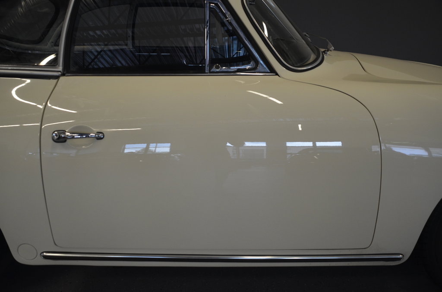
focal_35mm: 33
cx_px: 221
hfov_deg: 57.3
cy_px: 146
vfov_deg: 39.8
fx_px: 404
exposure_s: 1/40
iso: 800
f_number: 3.8
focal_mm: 22
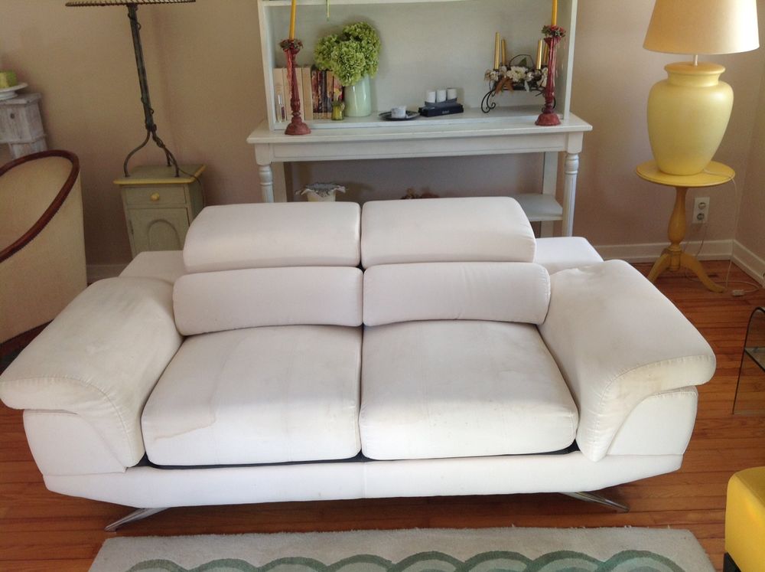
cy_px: 286
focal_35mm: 35
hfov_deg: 52.7
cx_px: 382
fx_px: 772
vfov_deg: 40.6
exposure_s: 1/60
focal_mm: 4.28
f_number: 2.4
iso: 64
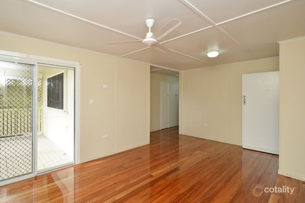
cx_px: 152
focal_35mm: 15
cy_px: 102
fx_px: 127
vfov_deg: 77.3
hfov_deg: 100.4
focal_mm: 10
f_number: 5
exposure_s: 1/100
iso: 200
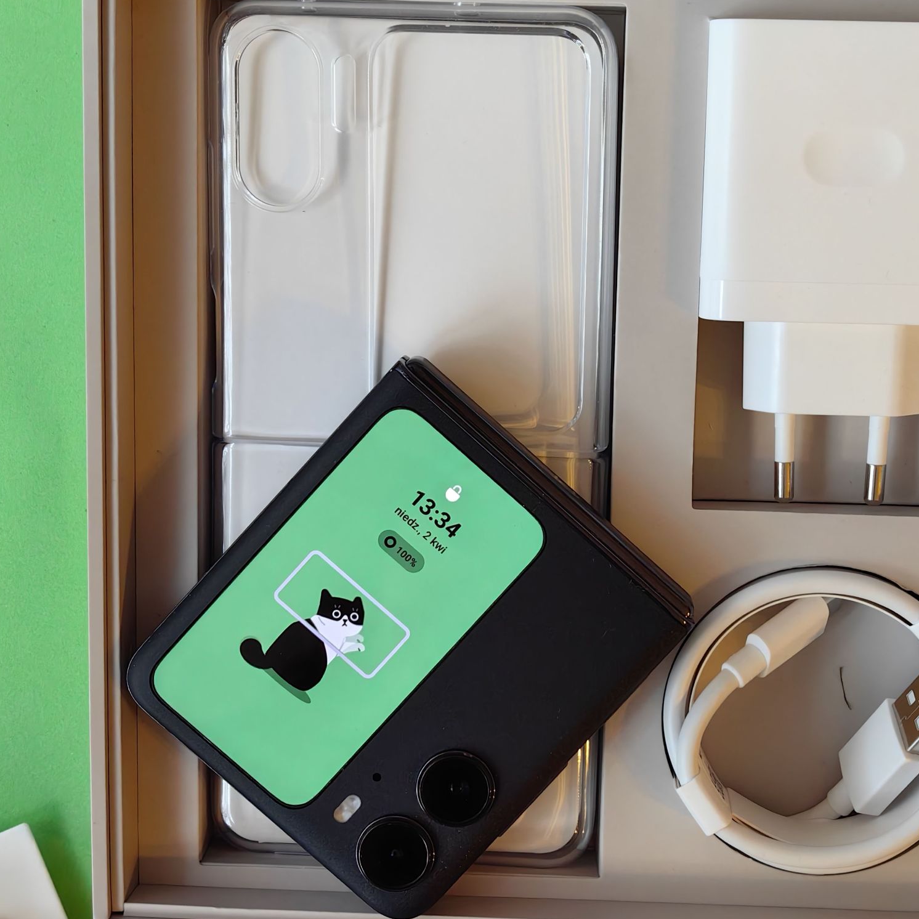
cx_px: 591
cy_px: 458
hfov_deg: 26.8
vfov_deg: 26.9
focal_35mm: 64
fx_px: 1922
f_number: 2
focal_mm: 5.75
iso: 320
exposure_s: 1/48.5
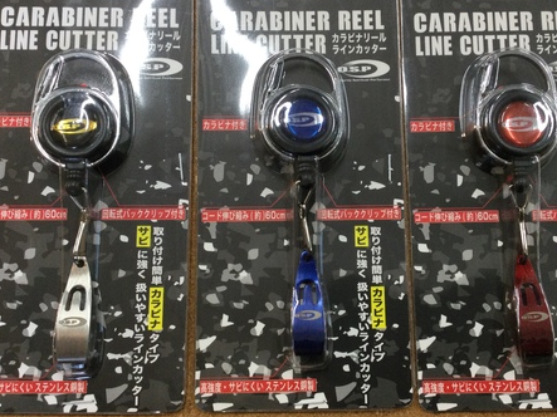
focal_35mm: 42
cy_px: 196
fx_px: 676
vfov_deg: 34.3
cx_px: 306
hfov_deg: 44.7
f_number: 2.4
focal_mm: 3.3
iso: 40
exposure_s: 1/30
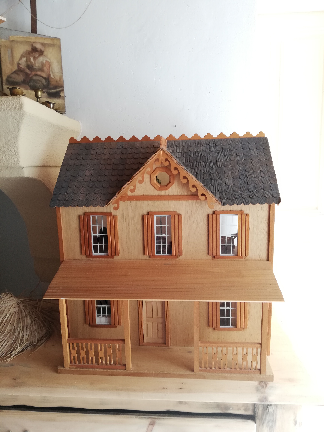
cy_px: 216
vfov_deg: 65.3
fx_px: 337
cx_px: 162
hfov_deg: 51.4
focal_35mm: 27
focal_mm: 3.81
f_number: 2.2
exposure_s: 1/33.3
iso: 160
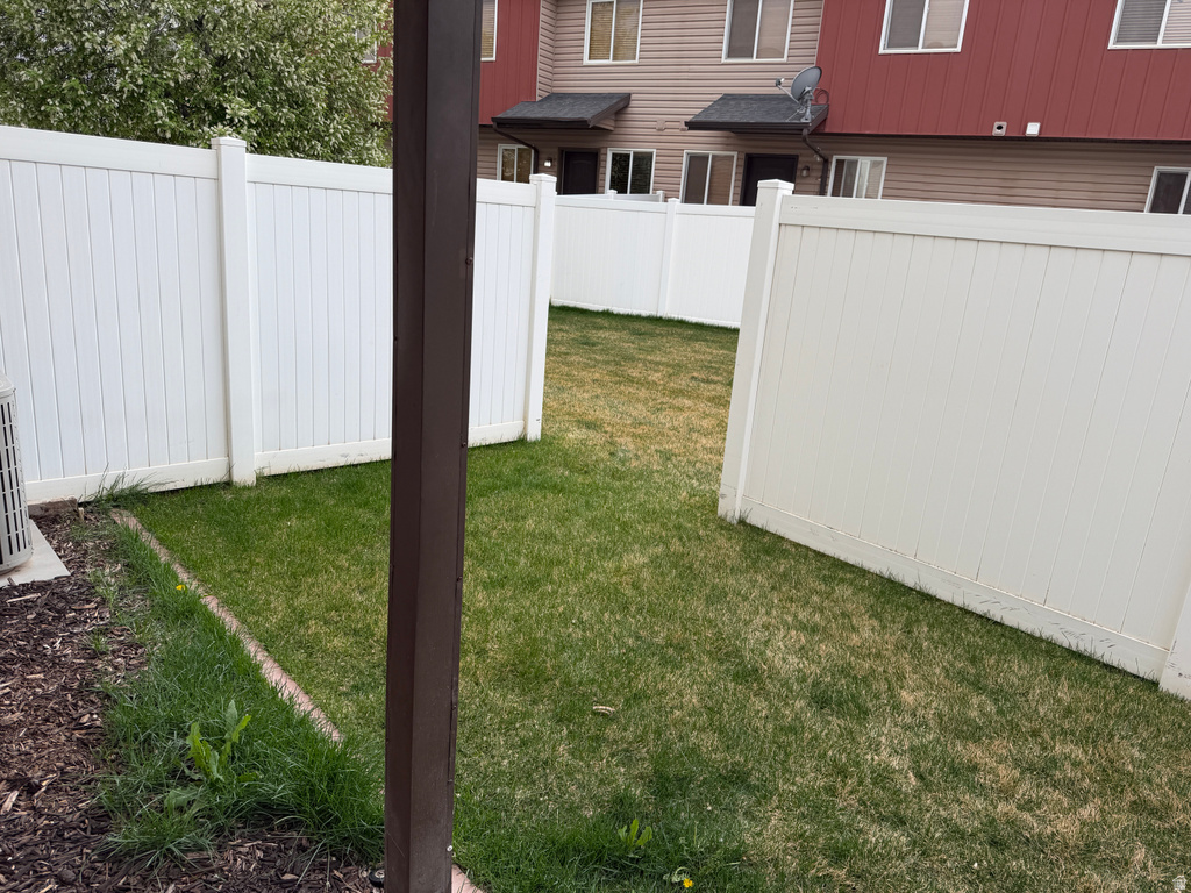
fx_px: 826
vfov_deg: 56.8
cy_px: 446
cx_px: 596
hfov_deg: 71.6
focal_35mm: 24
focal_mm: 6.76
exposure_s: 1/1437
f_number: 1.78
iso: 80
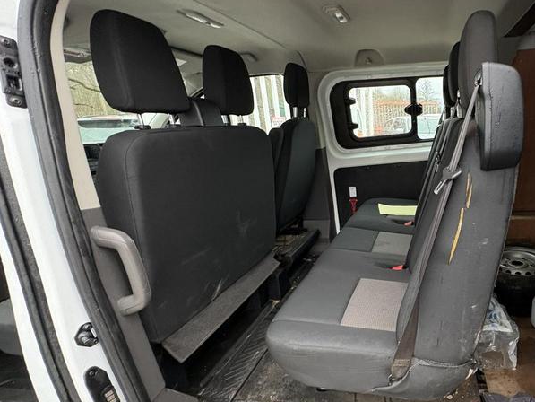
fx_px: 325
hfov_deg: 73.5
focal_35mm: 21
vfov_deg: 63.0
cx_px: 401
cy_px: 237
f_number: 2.2
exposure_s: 1/60
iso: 400
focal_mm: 2.22
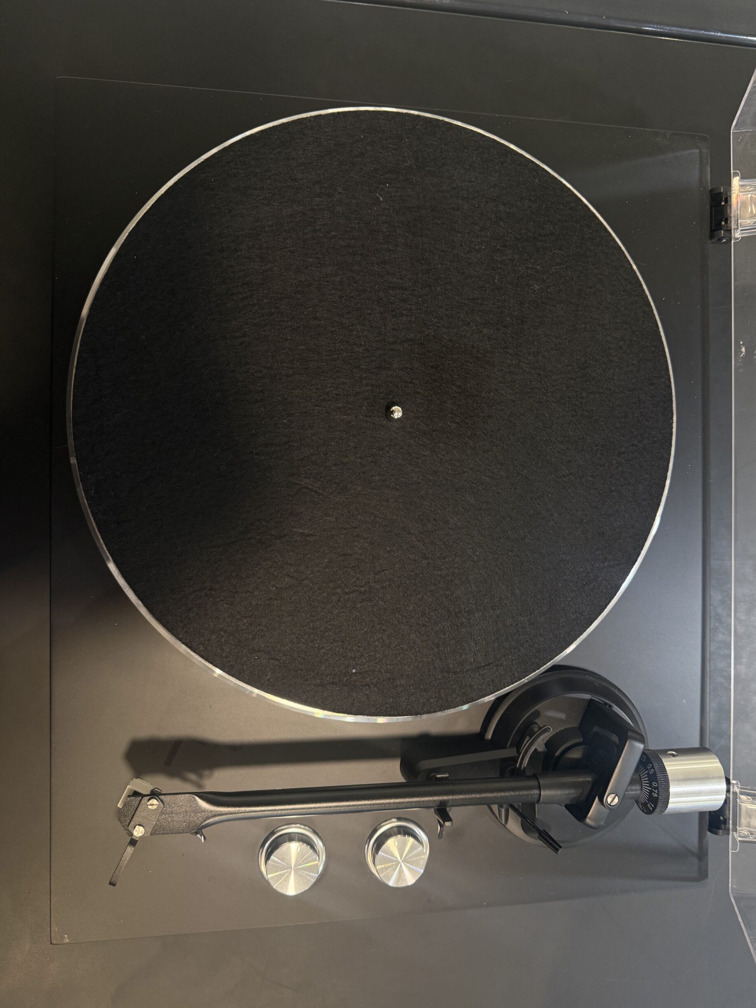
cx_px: 392
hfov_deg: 54.9
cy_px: 498
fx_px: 728
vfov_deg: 69.4
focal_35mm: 25
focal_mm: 6.76
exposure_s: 1/50
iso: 160
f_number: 1.78
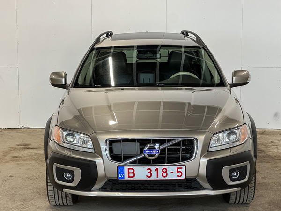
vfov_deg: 19.1
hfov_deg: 25.3
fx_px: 625
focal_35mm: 77
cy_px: 106
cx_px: 140
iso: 200
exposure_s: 1/50
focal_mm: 9
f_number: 2.8
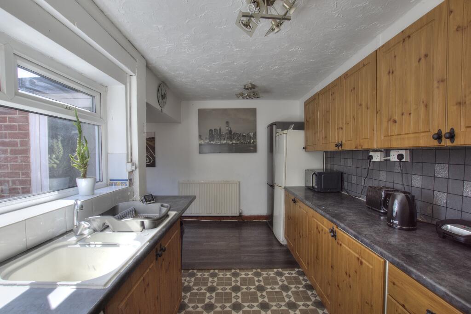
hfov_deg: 100.4
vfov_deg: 77.3
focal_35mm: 15
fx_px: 196
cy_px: 157
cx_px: 236
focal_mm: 10
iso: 400
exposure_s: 1/50
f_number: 8
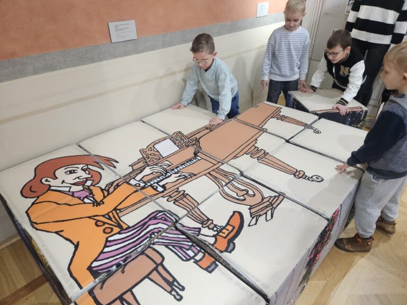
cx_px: 204
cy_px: 152
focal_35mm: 23
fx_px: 270
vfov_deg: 58.9
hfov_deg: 73.9
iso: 800
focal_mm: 5.4
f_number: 1.8
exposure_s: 1/100
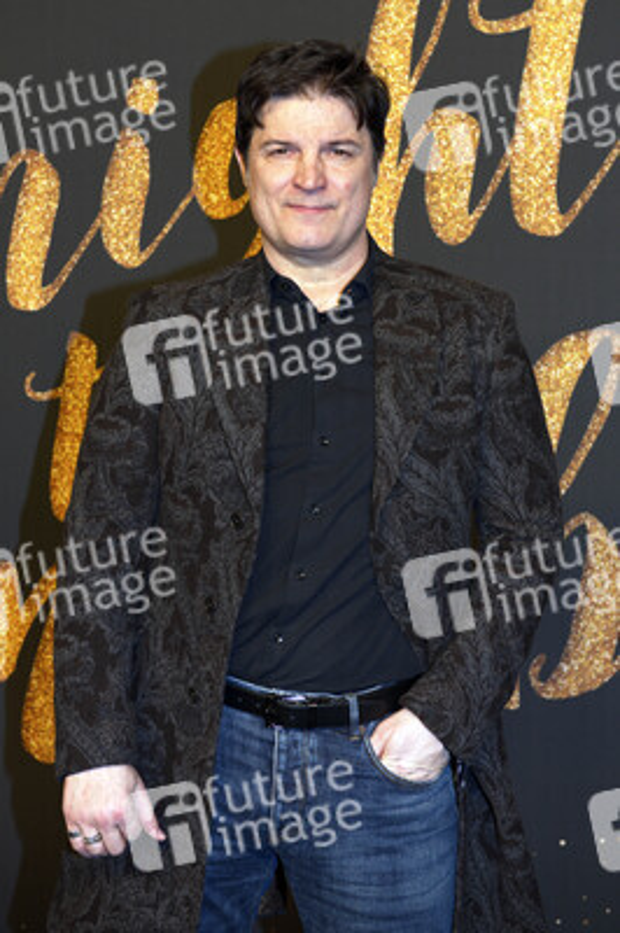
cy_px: 466
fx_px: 1708
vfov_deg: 30.5
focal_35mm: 66
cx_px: 310
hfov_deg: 20.6
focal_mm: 66
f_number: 5.6
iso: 800
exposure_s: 1/250
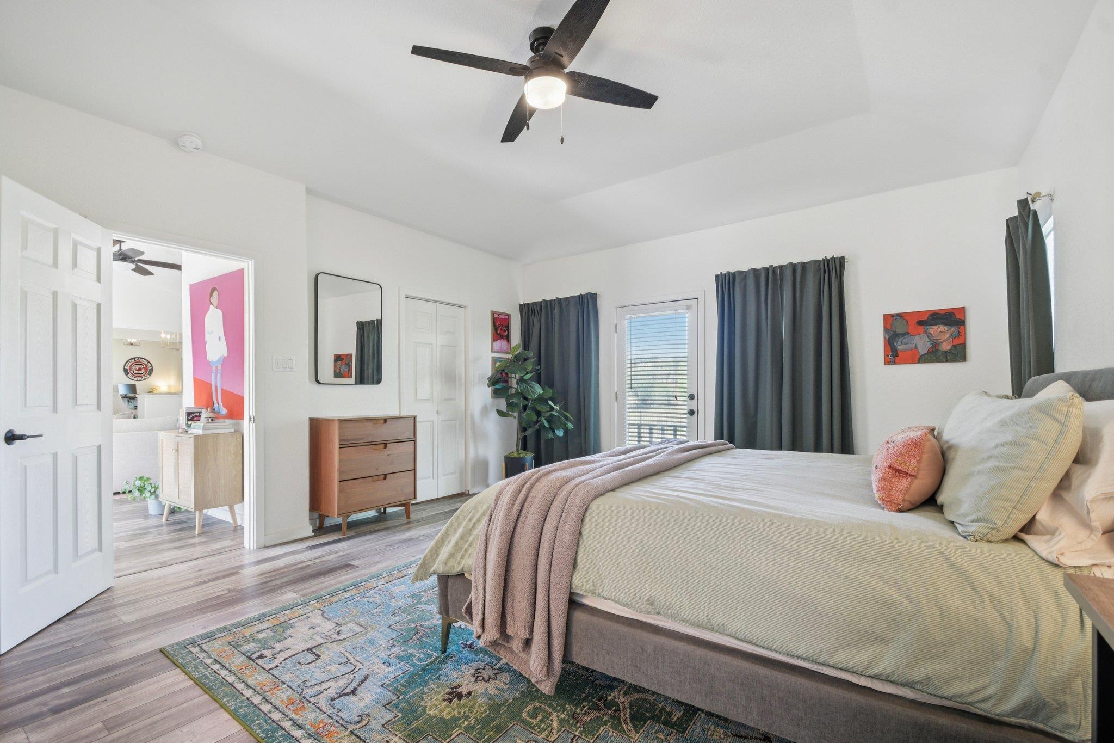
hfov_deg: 100.4
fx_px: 464
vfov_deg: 77.3
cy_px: 372
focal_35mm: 15
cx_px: 557
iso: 400
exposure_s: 1/10
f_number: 8
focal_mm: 10
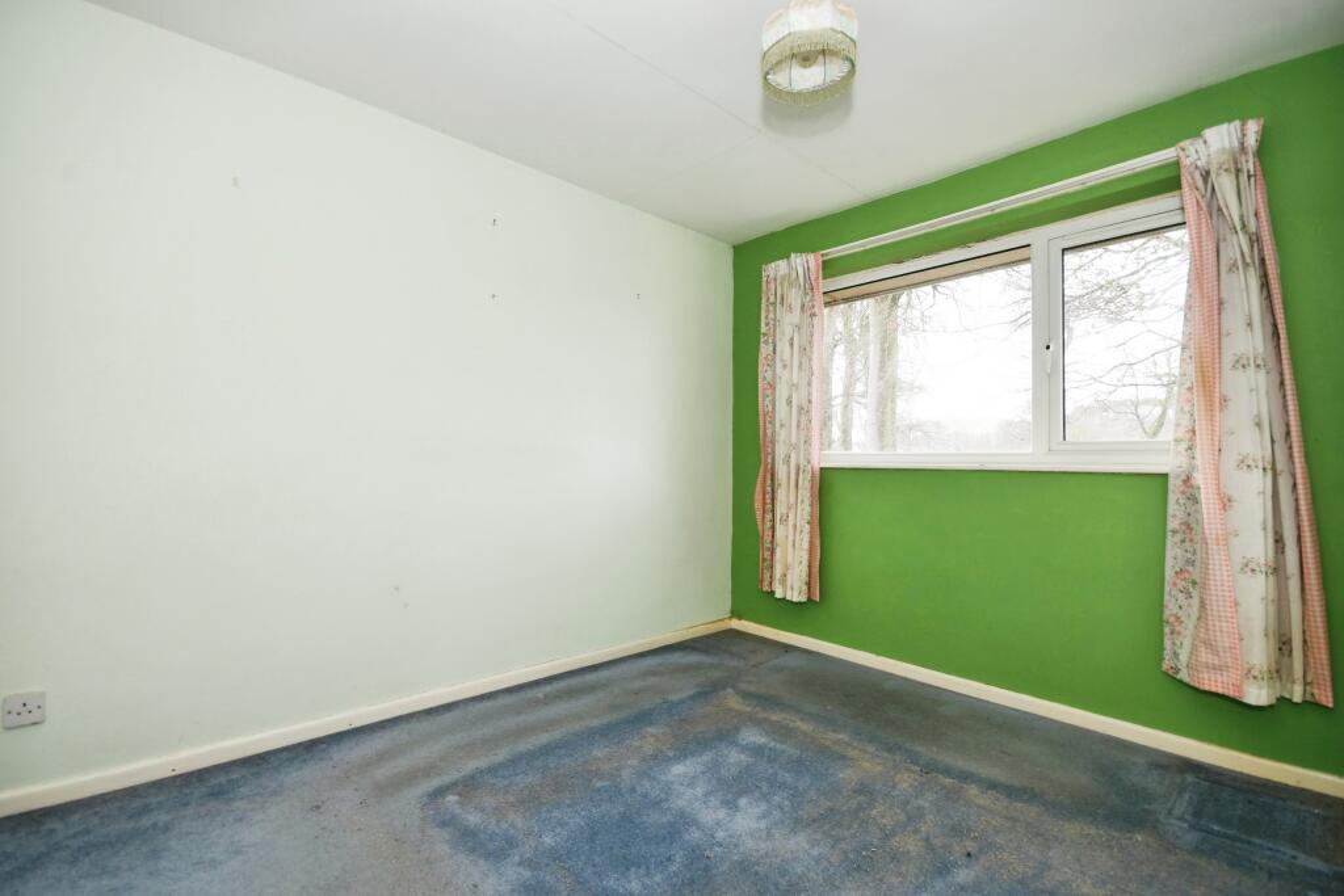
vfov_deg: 77.3
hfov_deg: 100.4
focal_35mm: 15
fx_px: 560
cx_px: 672
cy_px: 448
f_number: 8
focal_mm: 10
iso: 400
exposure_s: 1/30
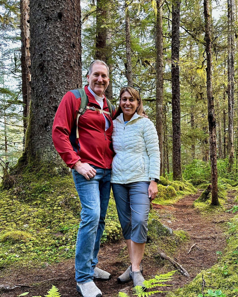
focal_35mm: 33
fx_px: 291
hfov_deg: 44.1
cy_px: 173
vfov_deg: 54.0
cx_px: 151
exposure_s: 1/73
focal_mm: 6.86
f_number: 1.78
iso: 250
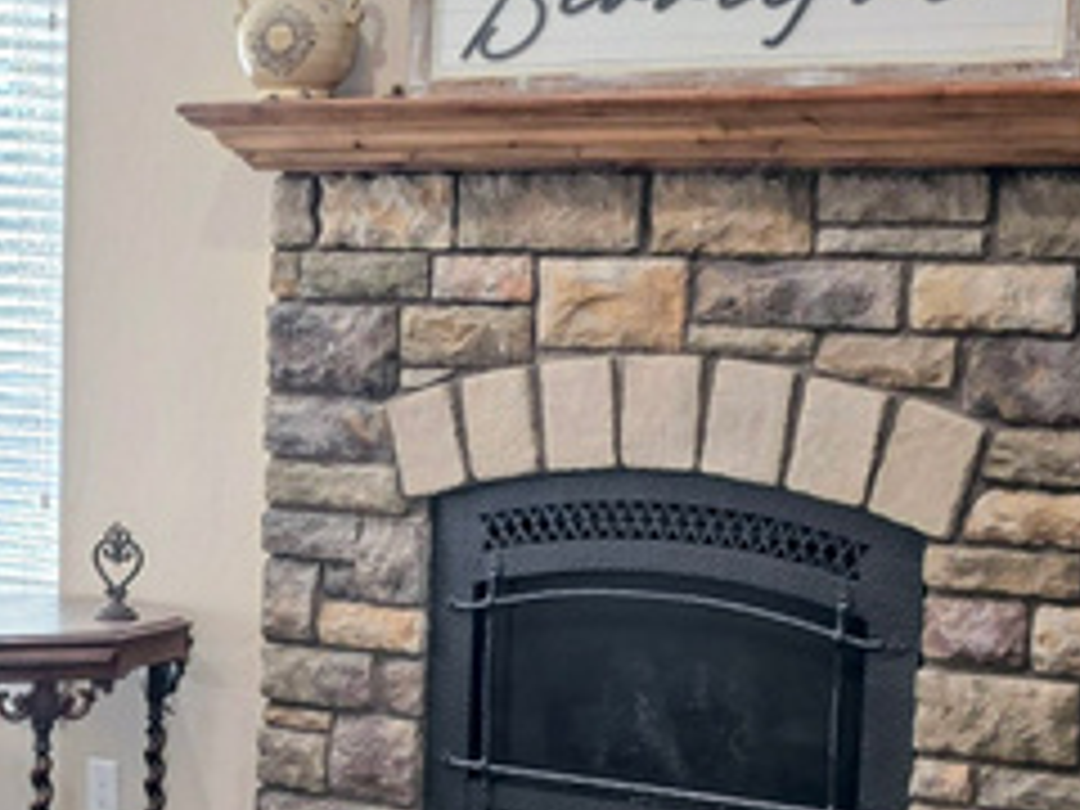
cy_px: 729
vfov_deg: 14.9
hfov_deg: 19.5
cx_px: 27
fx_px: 3058
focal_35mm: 98
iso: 64
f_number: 1.7
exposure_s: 1/120
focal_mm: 6.3
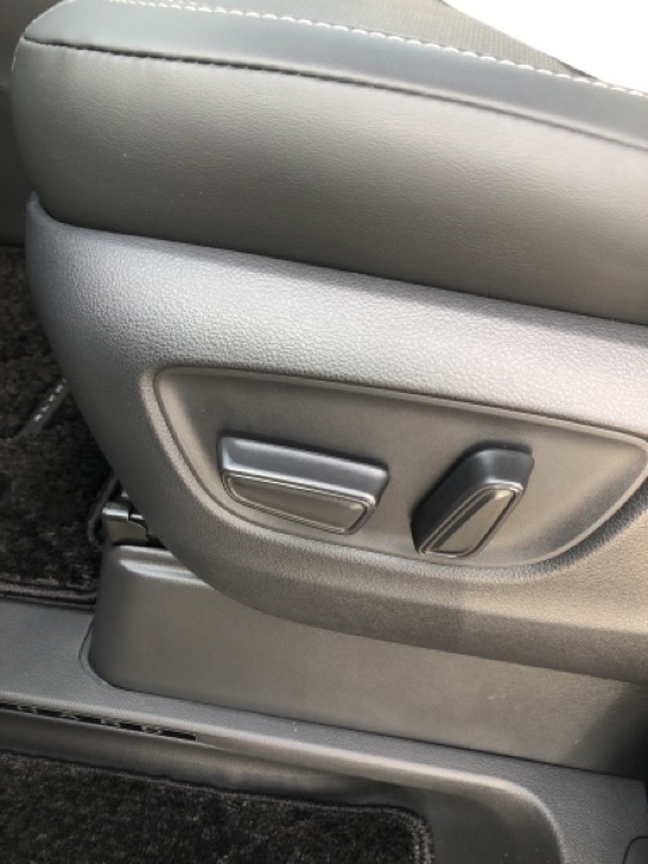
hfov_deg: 49.7
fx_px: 699
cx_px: 324
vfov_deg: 63.4
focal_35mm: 28
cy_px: 432
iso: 25
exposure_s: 1/30
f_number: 1.8
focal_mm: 3.99
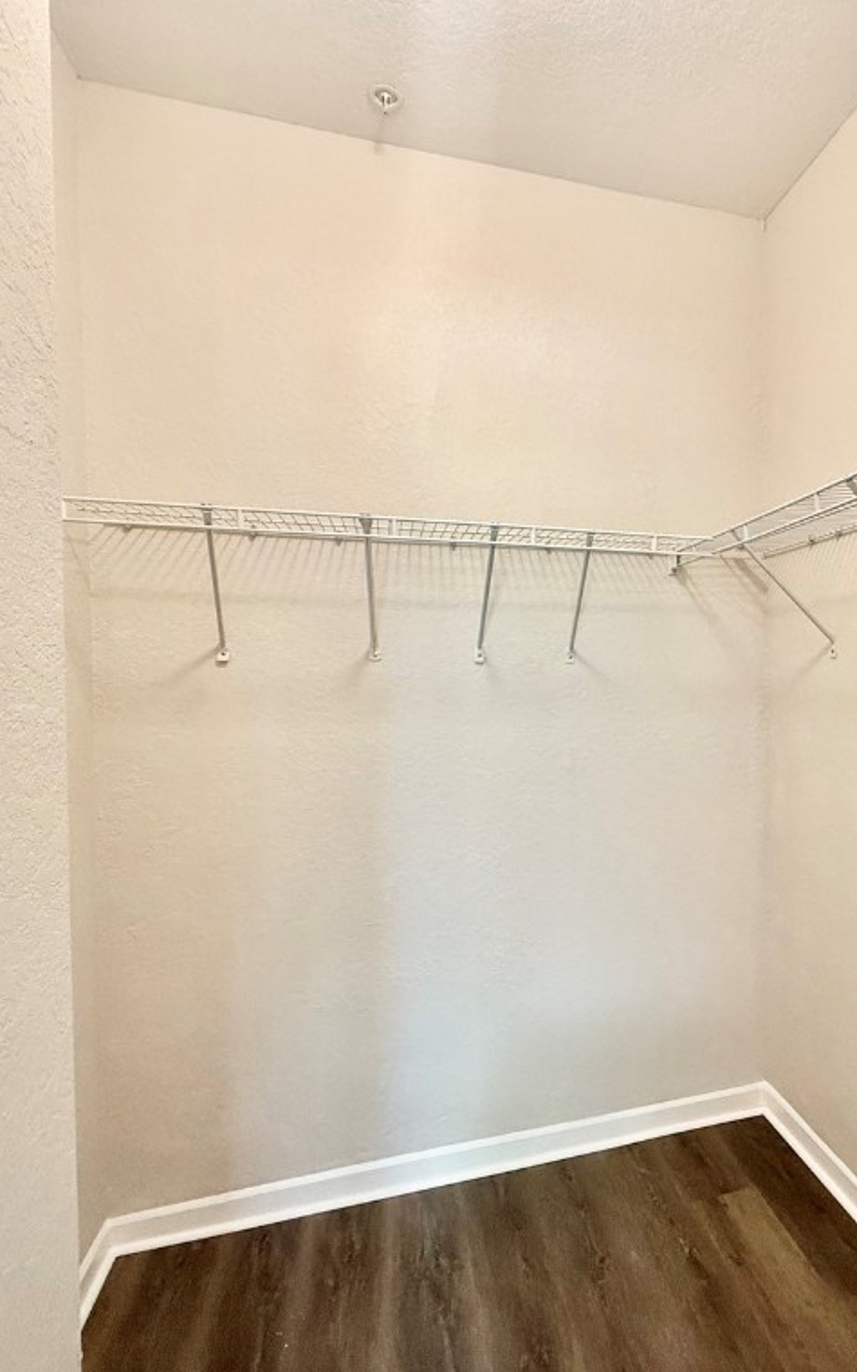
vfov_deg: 85.1
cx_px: 646
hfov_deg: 56.6
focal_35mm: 20
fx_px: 747
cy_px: 688
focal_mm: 2.22
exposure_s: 1/60
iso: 250
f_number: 2.2
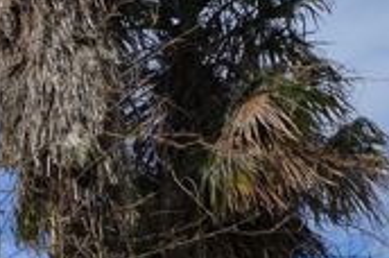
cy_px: 471
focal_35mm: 86
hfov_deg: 18.8
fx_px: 928
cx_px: -295
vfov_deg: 14.0
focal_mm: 14
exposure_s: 1/250
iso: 100
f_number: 8
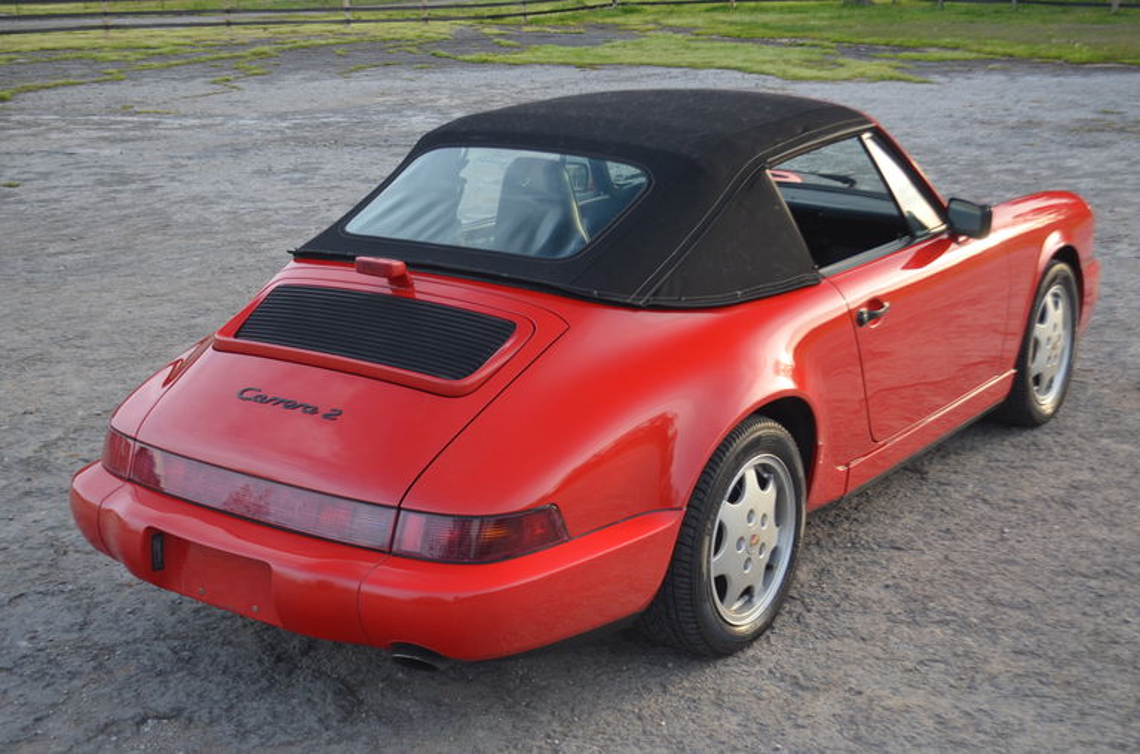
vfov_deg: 27.9
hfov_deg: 41.2
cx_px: 570
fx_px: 1516
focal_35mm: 48
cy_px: 377
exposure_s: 1/100
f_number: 4.8
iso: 400
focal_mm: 32
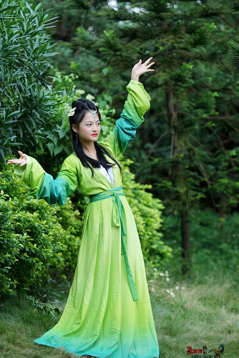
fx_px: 2071
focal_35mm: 208
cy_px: 177
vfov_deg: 9.9
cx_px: 105
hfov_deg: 6.6
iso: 125
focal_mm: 180
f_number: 2.8
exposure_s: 1/400
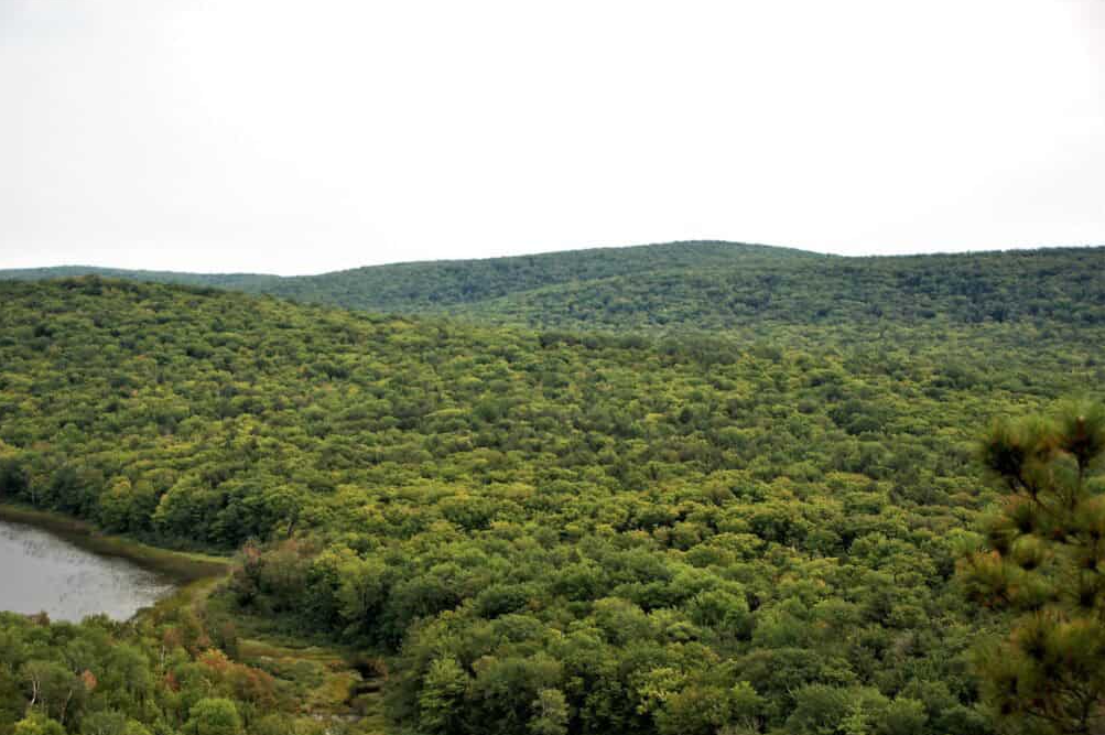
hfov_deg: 40.4
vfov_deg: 27.5
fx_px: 1503
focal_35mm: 49
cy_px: 369
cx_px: 543
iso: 280
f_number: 4.2
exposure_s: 1/1000
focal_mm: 32
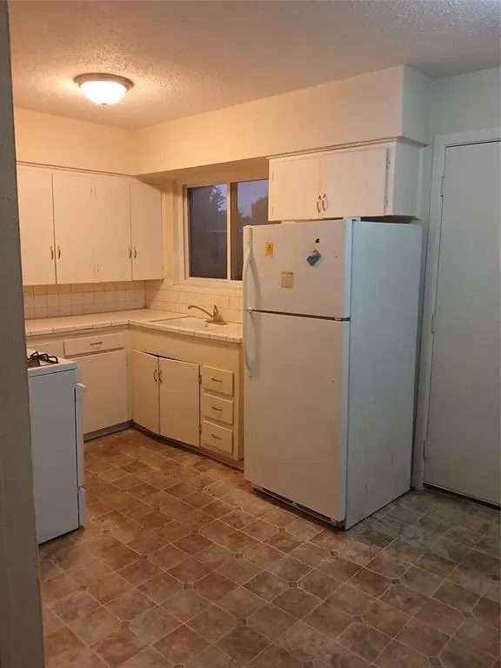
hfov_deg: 53.1
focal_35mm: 26
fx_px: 502
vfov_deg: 67.3
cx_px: 250
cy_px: 334
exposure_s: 1/40
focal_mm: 3.98
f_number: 1.8
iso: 250
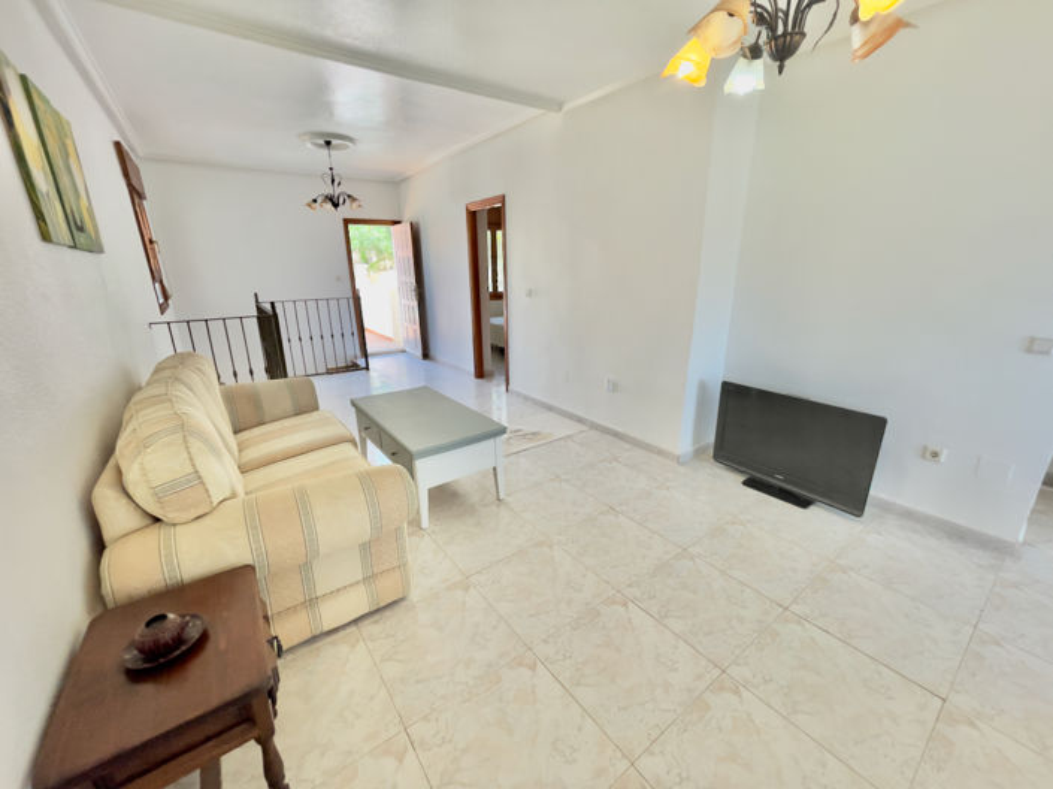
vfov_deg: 89.9
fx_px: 395
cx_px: 526
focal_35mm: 13
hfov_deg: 106.2
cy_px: 394
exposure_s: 1/100
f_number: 2.4
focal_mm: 1.54
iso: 100
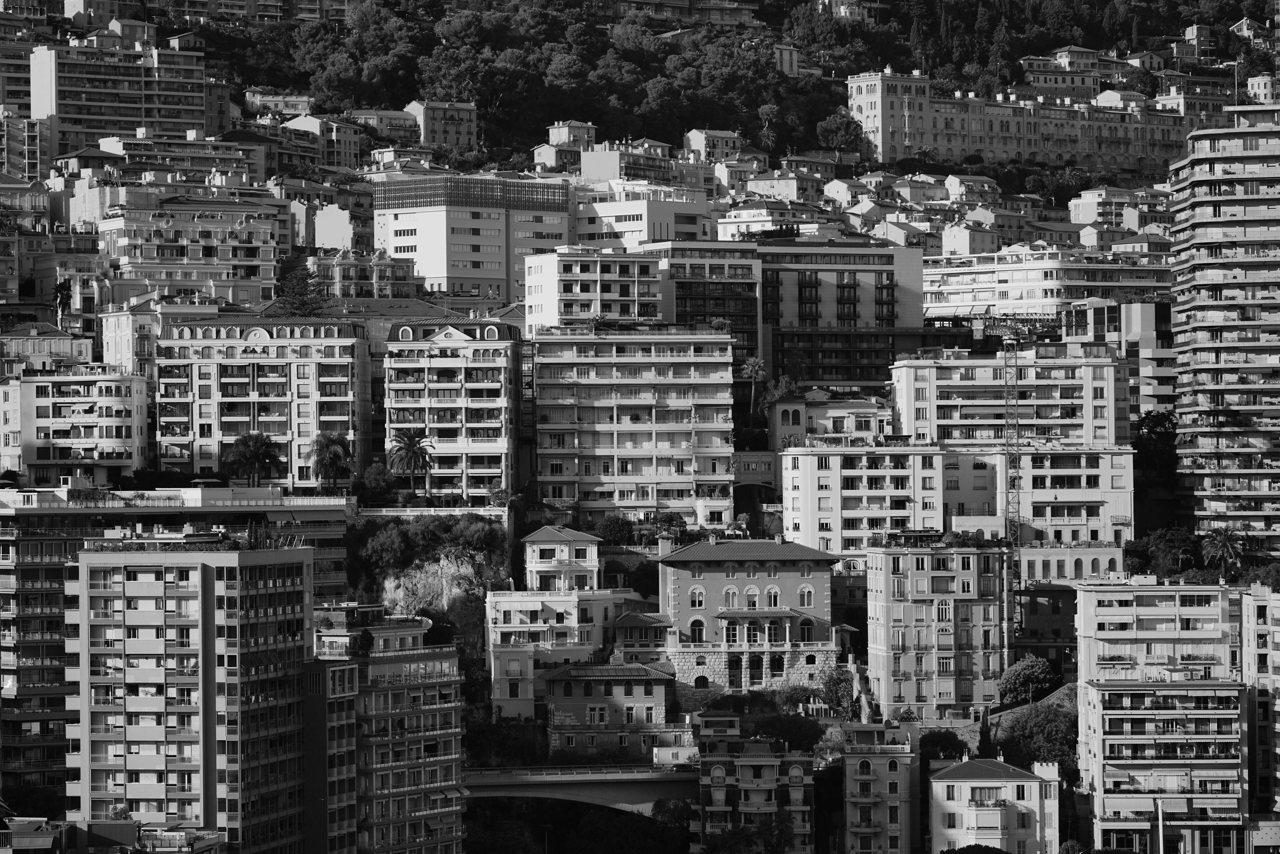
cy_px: 427
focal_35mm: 131
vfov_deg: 10.5
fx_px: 4659
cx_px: 640
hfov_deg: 15.6
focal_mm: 131
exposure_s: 1/3200
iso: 100
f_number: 2.8
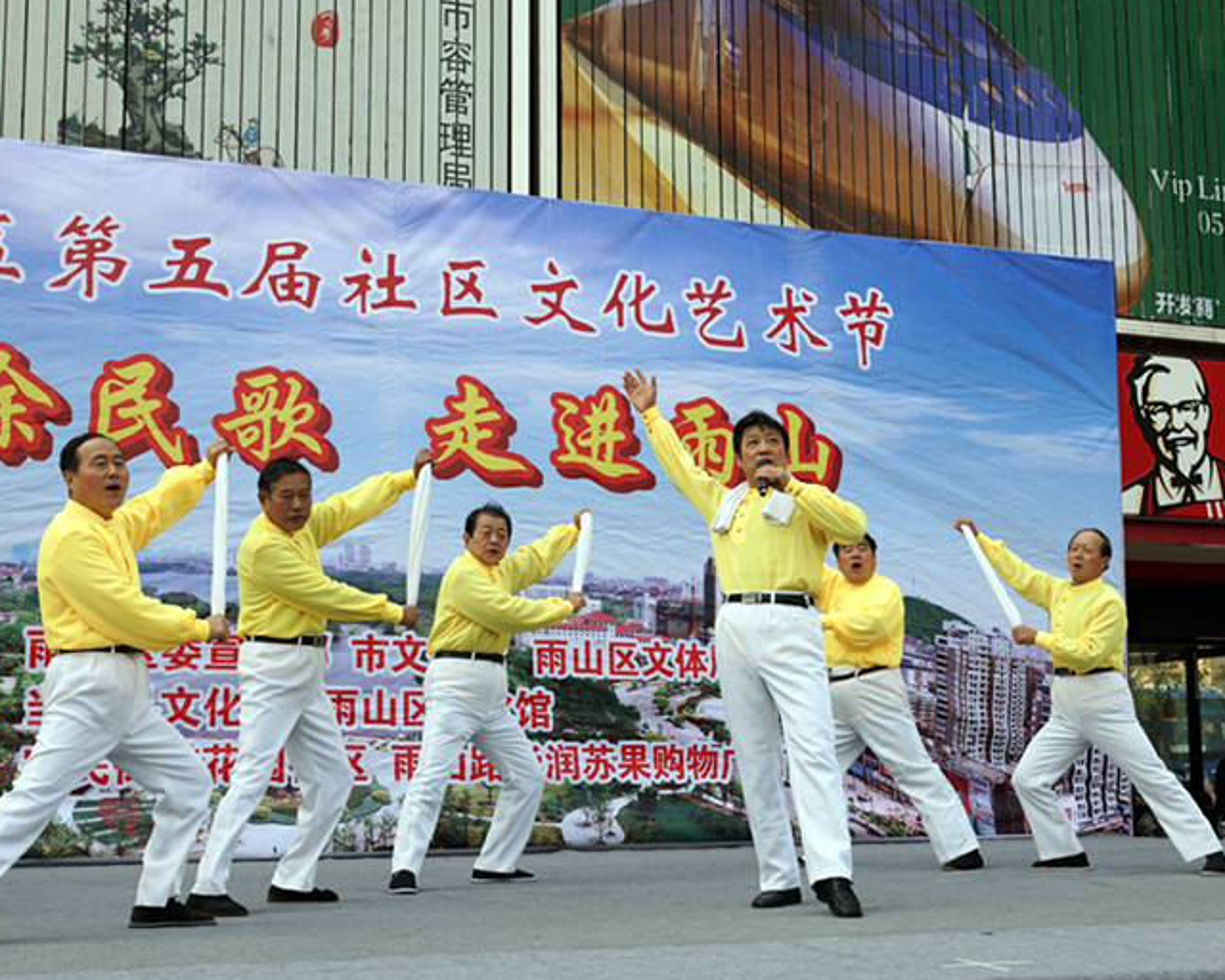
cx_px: 697
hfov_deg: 38.7
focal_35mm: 48
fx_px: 1740
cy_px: 491
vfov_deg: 31.5
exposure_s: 1/125
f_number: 5.6
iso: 100
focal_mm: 28
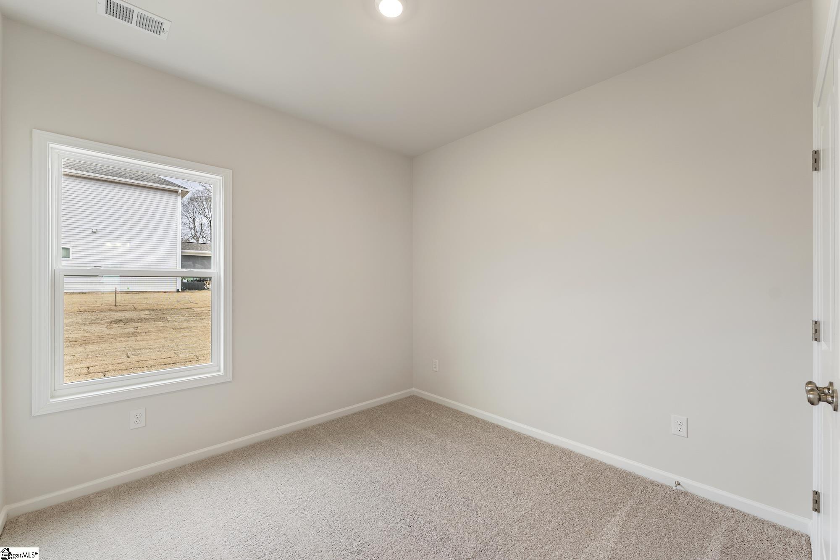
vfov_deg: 81.2
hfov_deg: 104.3
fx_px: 327
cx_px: 420
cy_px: 280
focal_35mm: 14
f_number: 5.6
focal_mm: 14
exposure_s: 1/6
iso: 400
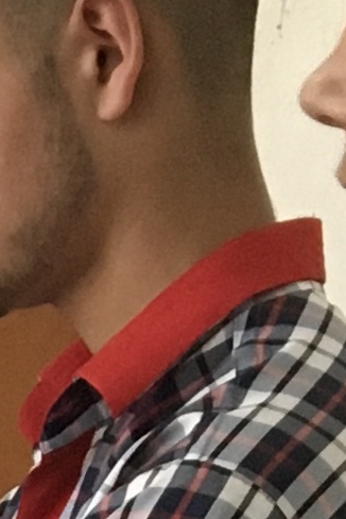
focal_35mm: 249
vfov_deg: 7.6
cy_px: 1308
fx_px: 3584
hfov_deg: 5.1
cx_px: -928
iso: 160
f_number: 2.2
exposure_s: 1/33
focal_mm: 4.15
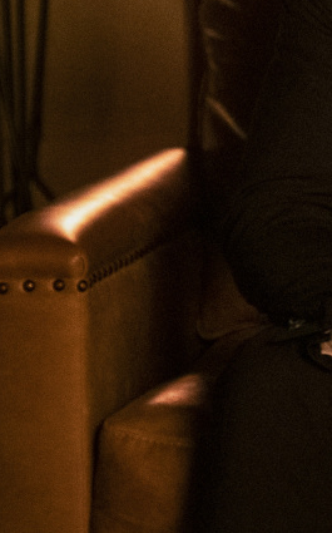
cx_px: 564
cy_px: 132
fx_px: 3466
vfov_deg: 8.8
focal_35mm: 239
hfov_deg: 5.4
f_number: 2.8
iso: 6400
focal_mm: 55
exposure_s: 1/30
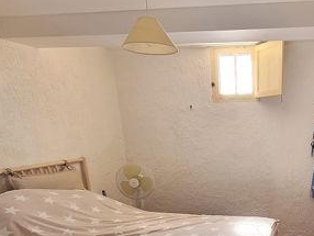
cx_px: 278
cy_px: 199
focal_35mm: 32
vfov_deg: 41.7
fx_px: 291
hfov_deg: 50.8
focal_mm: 1.74
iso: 125
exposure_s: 1/50
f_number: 2.2
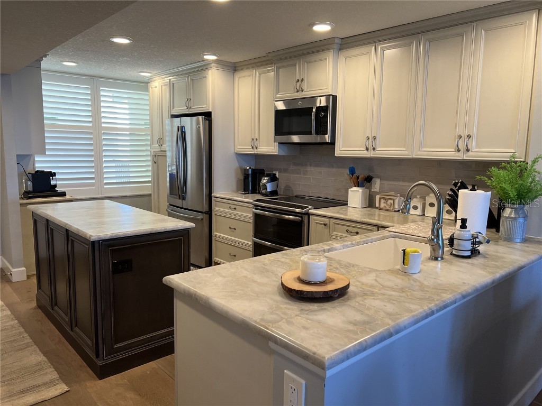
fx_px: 407
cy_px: 203
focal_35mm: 26
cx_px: 271
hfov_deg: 67.3
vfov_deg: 53.1
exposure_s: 1/120
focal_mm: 5.7
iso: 100
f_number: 1.5
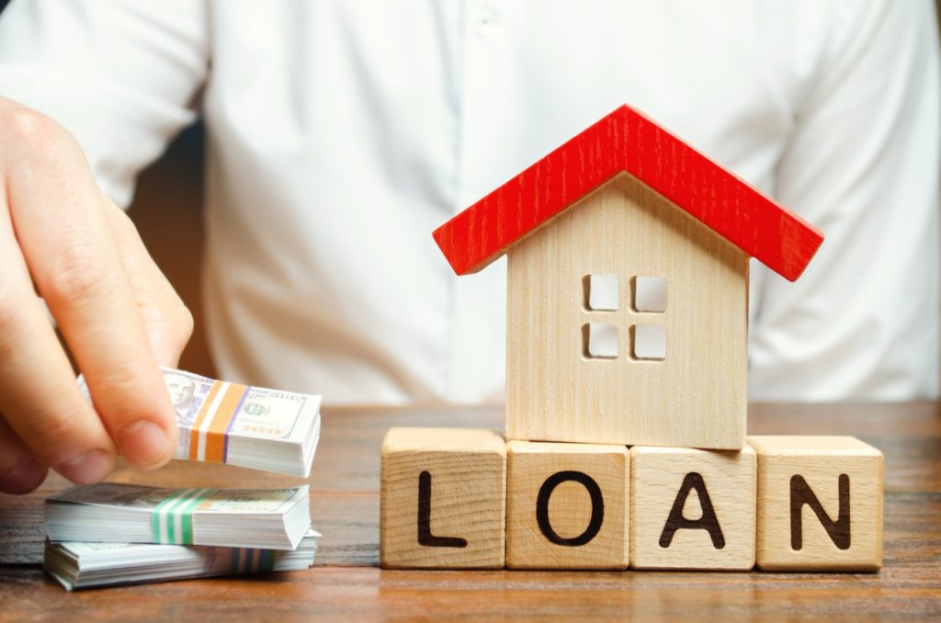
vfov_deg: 21.5
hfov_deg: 32.0
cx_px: 470
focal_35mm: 63
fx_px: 1643
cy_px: 312
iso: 100
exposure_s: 1/100
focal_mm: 42
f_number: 5.6
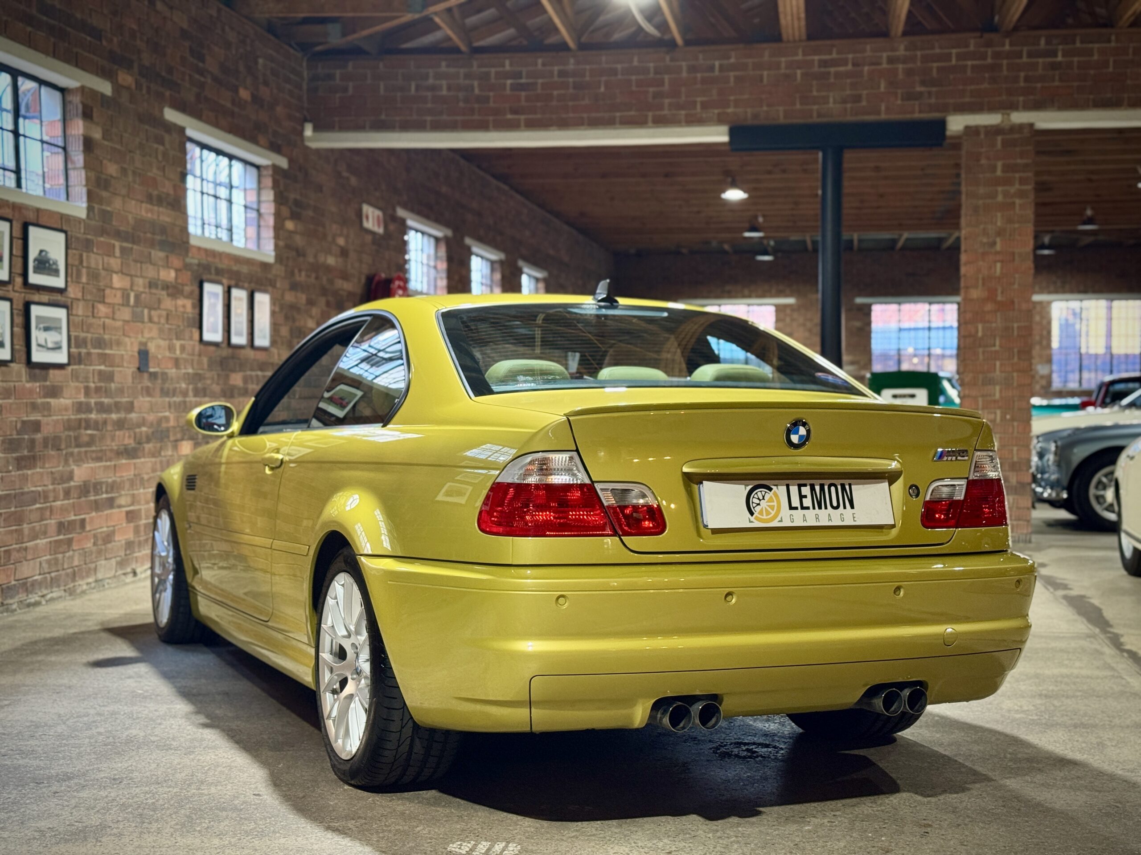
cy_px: 428
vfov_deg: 30.3
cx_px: 570
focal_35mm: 48
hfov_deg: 39.7
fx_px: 1582
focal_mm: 6.76
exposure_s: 1/33
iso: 250
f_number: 1.78
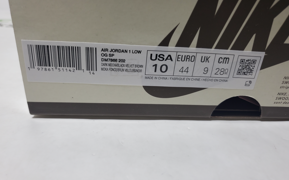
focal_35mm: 28
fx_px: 221
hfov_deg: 66.5
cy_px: 96
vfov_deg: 44.5
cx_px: 143
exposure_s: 1/461
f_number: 1.5
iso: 50
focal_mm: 4.3
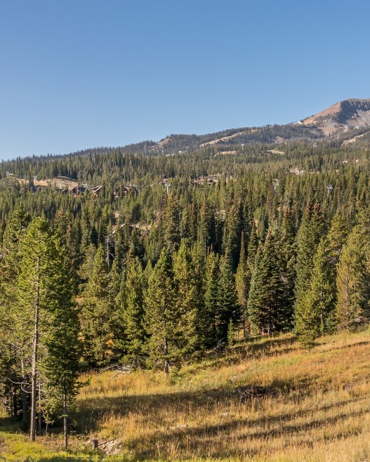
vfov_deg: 40.3
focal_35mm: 46
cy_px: 232
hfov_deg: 30.8
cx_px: 356
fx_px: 629
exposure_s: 1/160
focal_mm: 10.26
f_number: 8
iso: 100
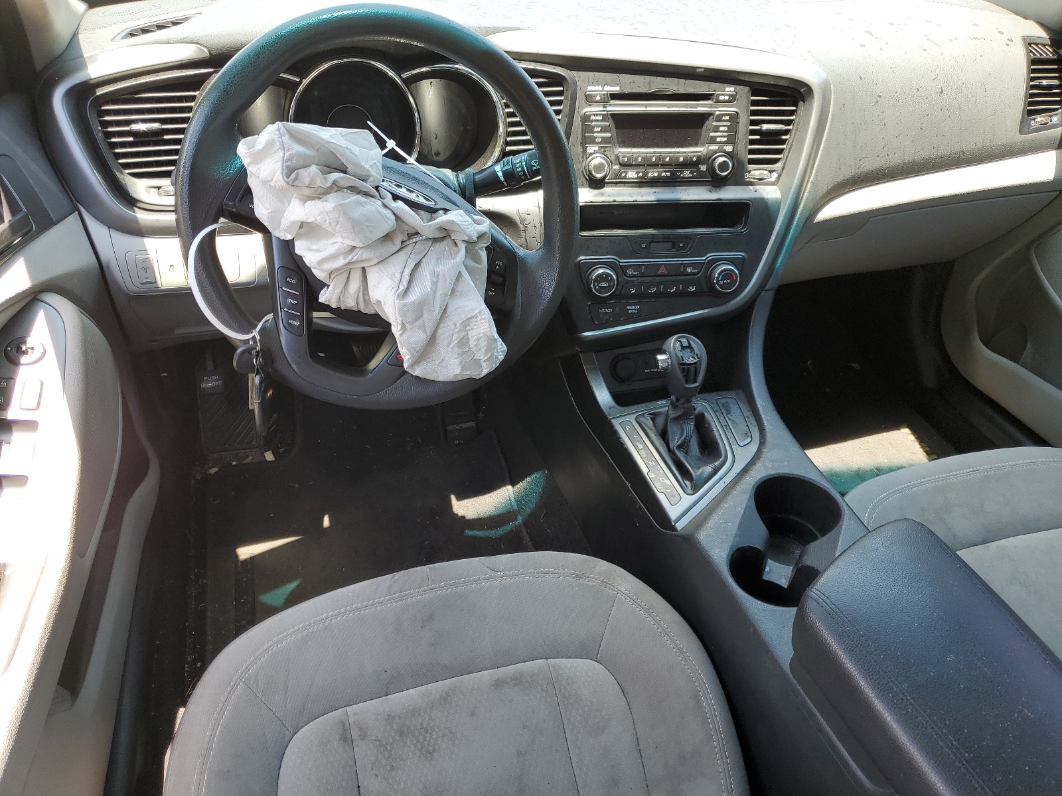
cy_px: 398
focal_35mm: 26
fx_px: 798
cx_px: 531
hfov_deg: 67.3
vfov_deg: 53.1
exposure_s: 1/217
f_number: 1.5
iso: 50
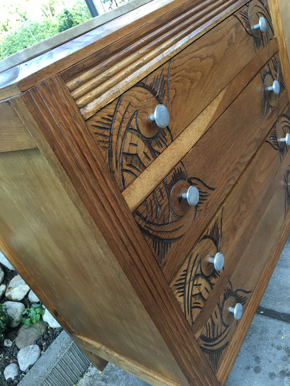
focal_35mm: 29
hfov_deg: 48.2
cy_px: 193
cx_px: 145
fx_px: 324
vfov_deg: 61.7
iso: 50
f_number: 2.2
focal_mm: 4.15
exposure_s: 1/33
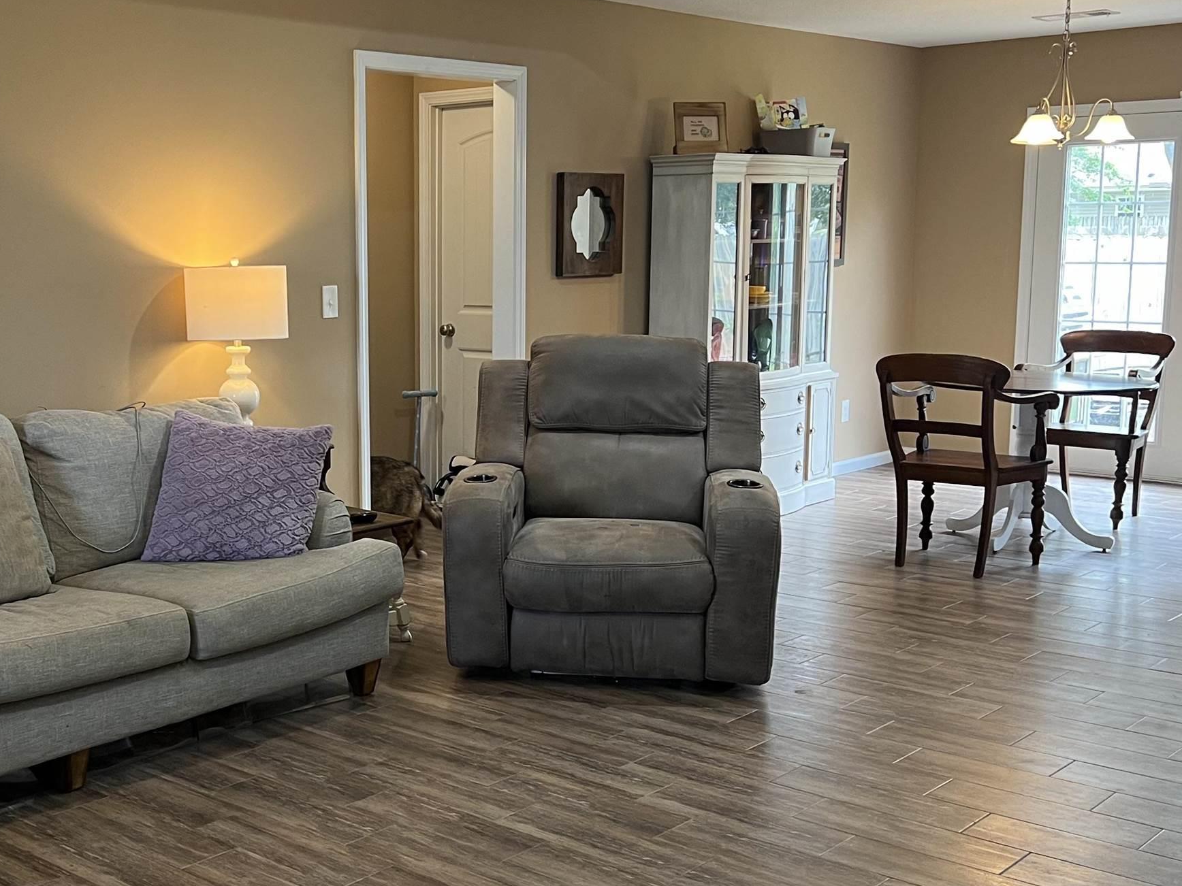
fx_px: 1571
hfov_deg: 40.5
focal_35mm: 46
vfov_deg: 31.5
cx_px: 349
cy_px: 451
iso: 100
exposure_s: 1/60
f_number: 1.5
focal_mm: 5.7
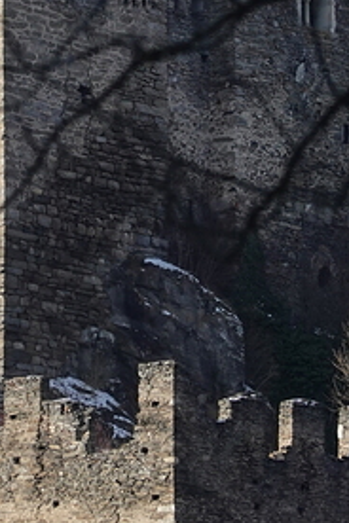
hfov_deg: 1.9
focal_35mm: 724
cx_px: 67
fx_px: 10527
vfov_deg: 2.8
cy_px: 165
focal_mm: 72
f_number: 4.5
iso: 125
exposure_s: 1/640
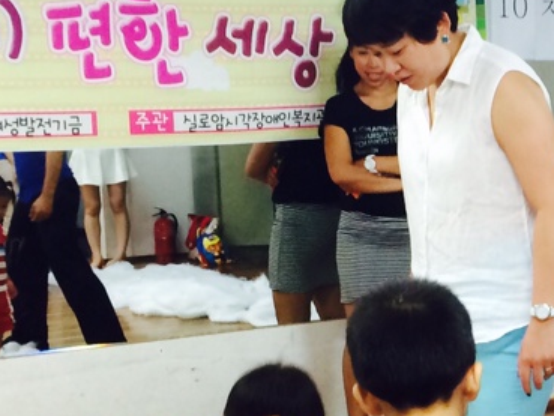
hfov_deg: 18.0
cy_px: 341
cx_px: 662
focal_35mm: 104
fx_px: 1665
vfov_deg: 14.1
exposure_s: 1/30
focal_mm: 4.12
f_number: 2.2
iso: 80
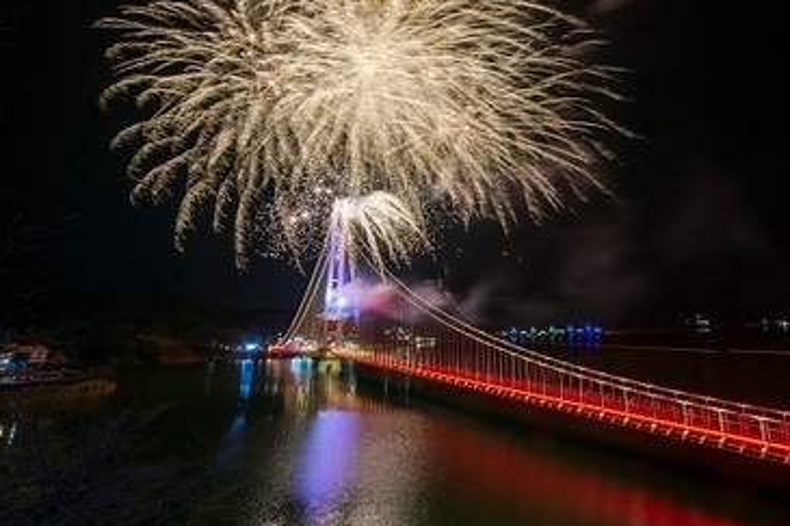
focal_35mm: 21
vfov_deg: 57.8
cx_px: 514
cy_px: 165
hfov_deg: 79.1
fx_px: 461
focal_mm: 12
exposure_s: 2.6
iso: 200
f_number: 13
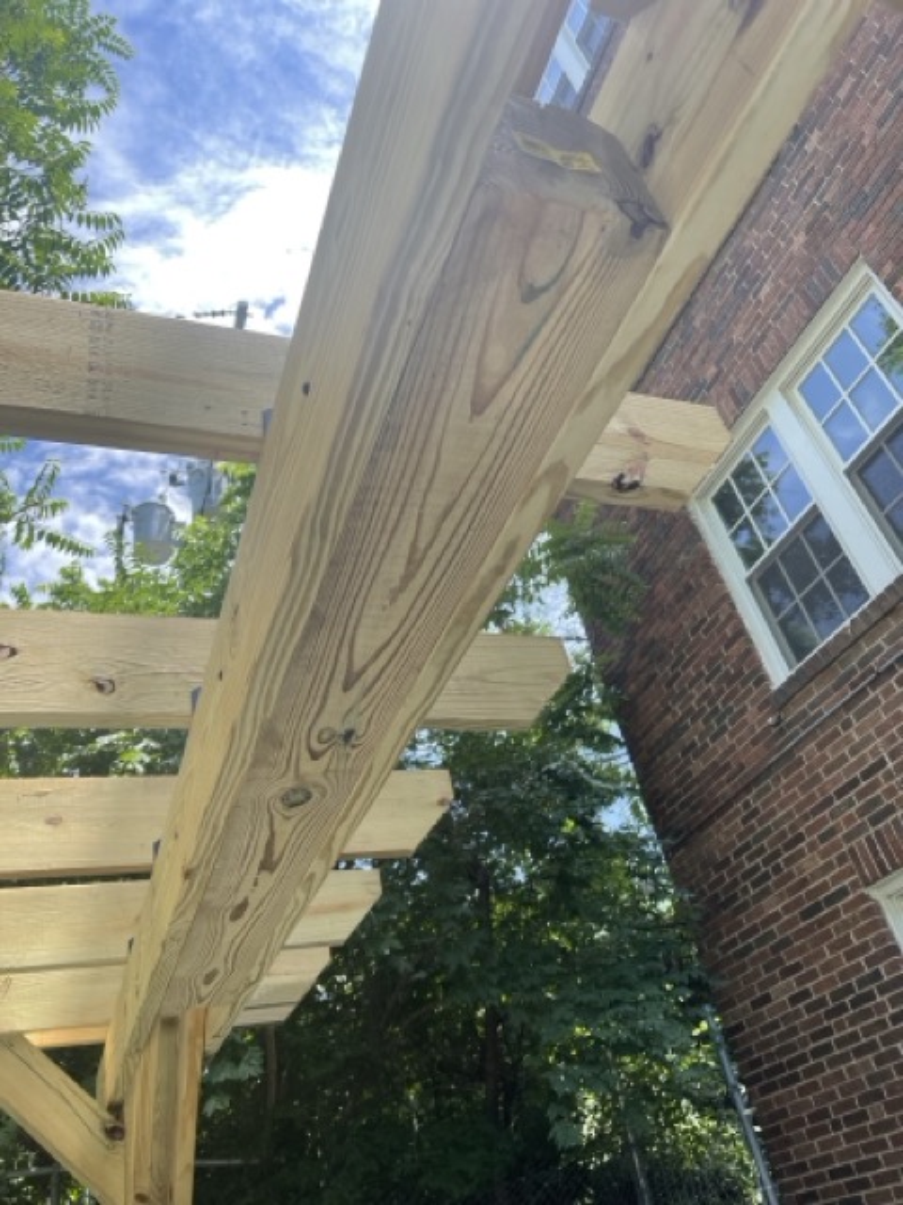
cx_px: 452
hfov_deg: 53.1
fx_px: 904
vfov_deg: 67.3
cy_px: 602
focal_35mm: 26
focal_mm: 5.1
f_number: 1.6
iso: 32
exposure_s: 1/855
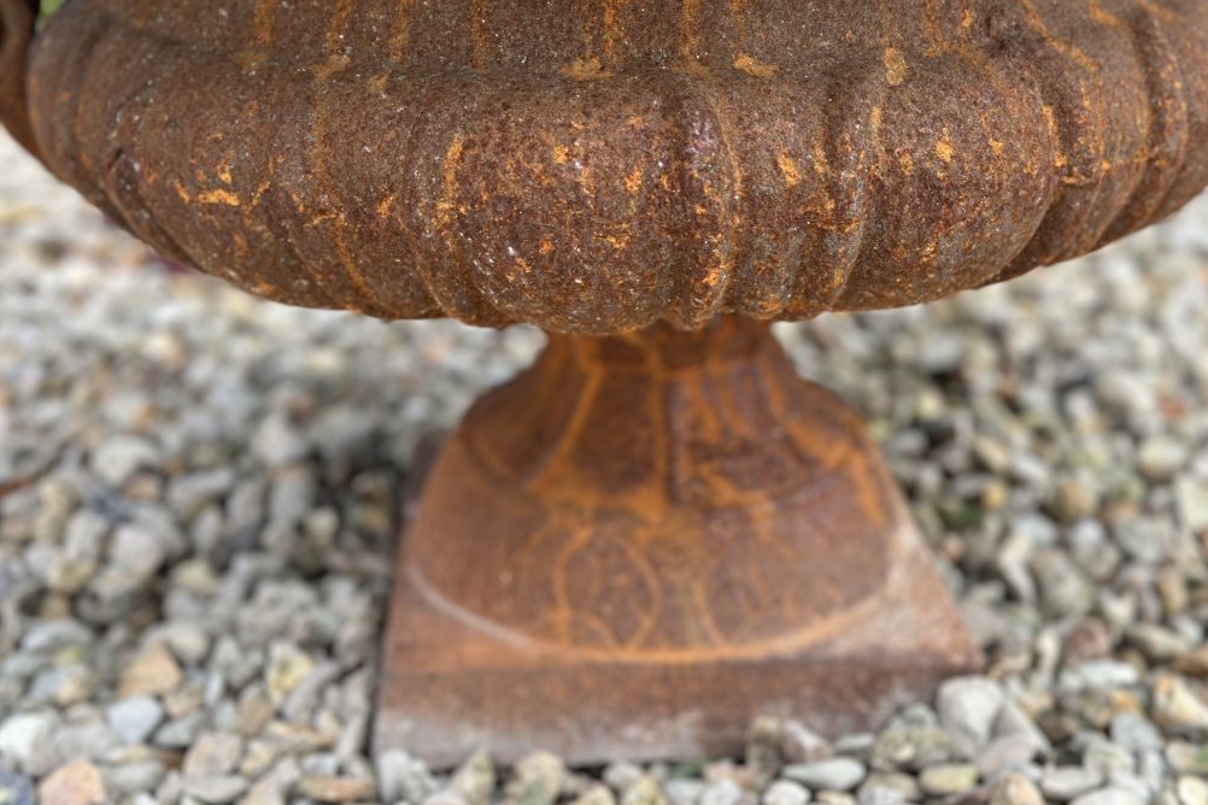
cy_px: 411
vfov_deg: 26.5
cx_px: 612
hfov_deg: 38.9
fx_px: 1711
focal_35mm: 51
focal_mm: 6.86
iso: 80
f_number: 1.78
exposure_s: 1/762
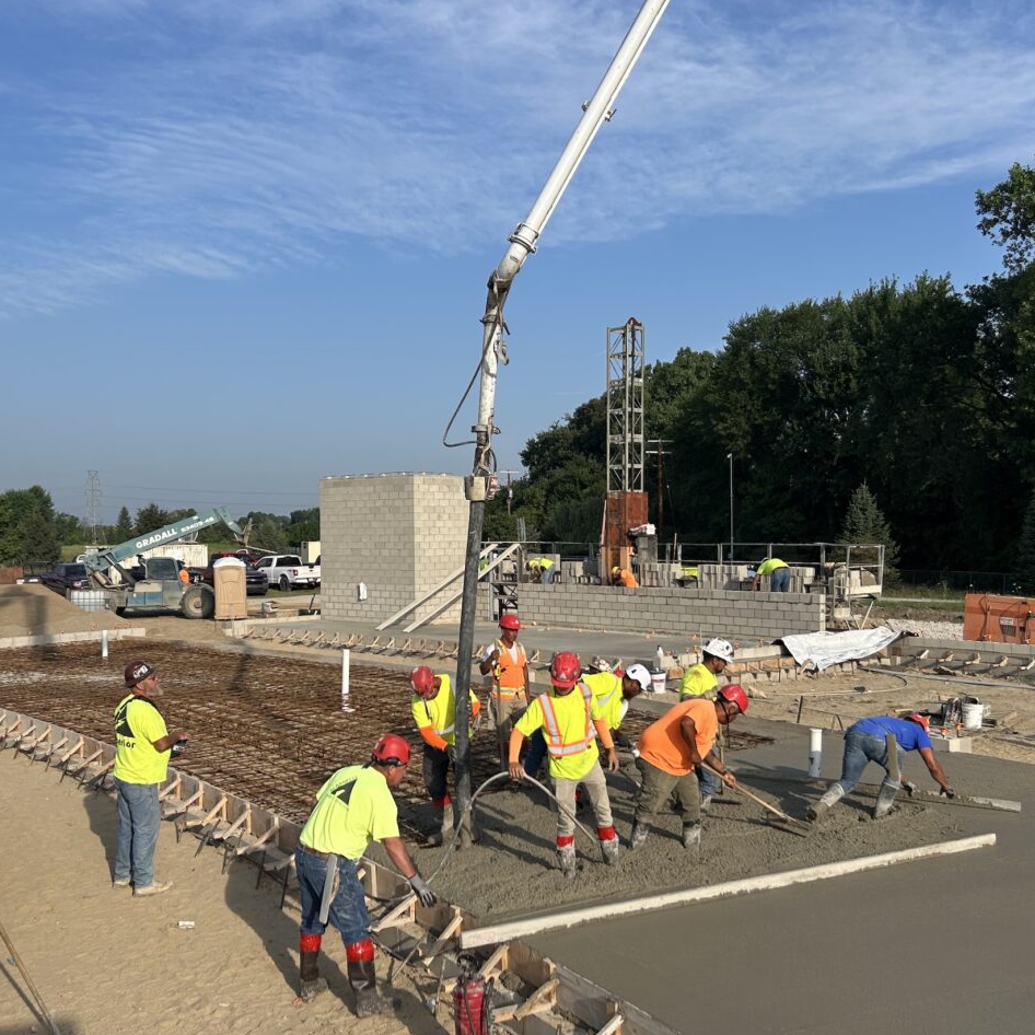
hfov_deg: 47.2
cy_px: 562
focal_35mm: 35
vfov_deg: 47.2
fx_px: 1184
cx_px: 484
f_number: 1.5
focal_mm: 5.7
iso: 50
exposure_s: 1/3704
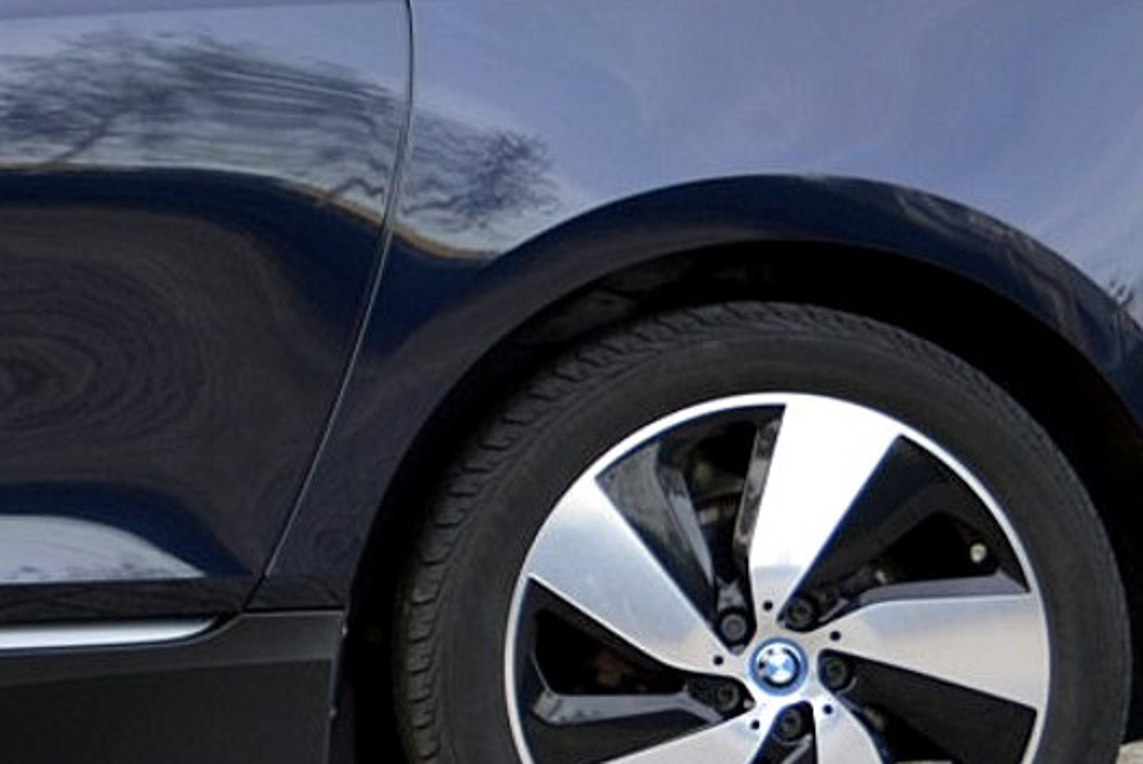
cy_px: 124
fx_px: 4511
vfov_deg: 9.6
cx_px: -564
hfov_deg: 13.6
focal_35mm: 142
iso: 180
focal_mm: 26
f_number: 4
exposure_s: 1/125
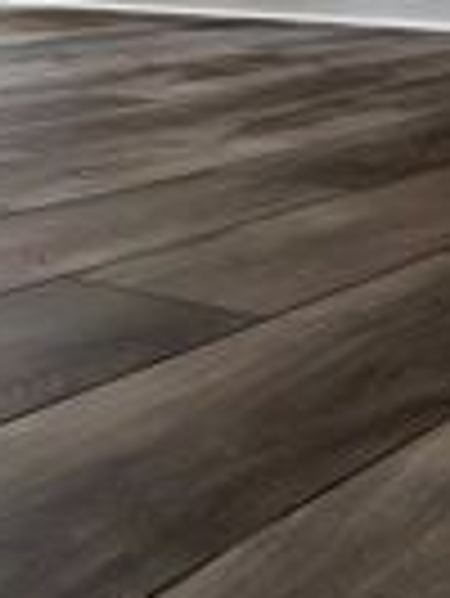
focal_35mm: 92
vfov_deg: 20.0
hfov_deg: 14.3
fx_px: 1592
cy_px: -121
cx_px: -353
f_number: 1.8
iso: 32
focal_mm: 6.4
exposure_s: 1/120
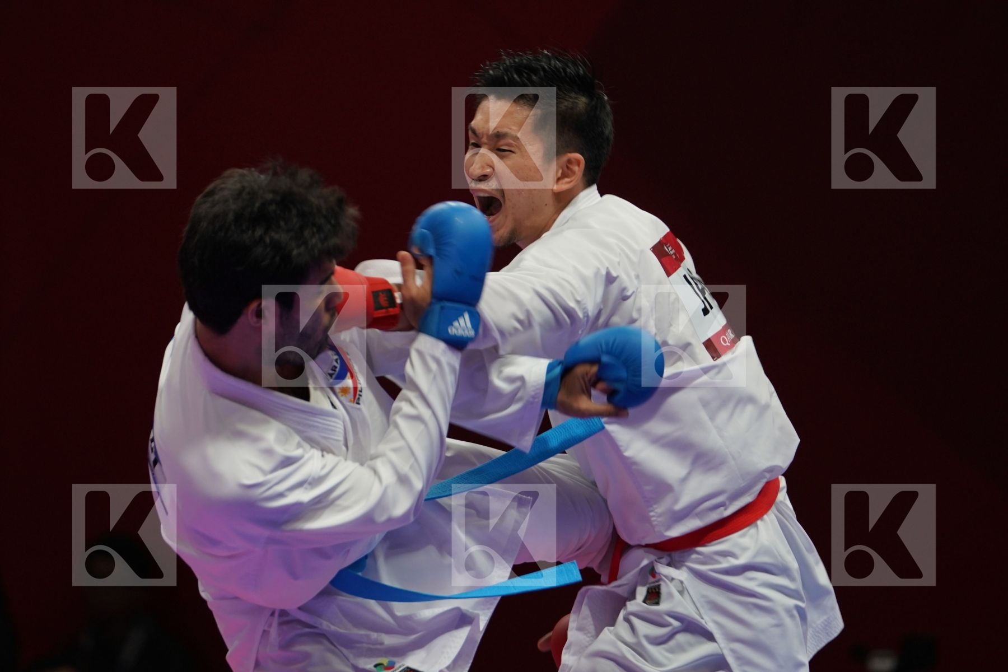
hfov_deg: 5.2
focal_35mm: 400
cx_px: 504
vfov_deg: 3.4
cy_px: 336
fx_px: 11199
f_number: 4
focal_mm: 267
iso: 640
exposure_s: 1/500
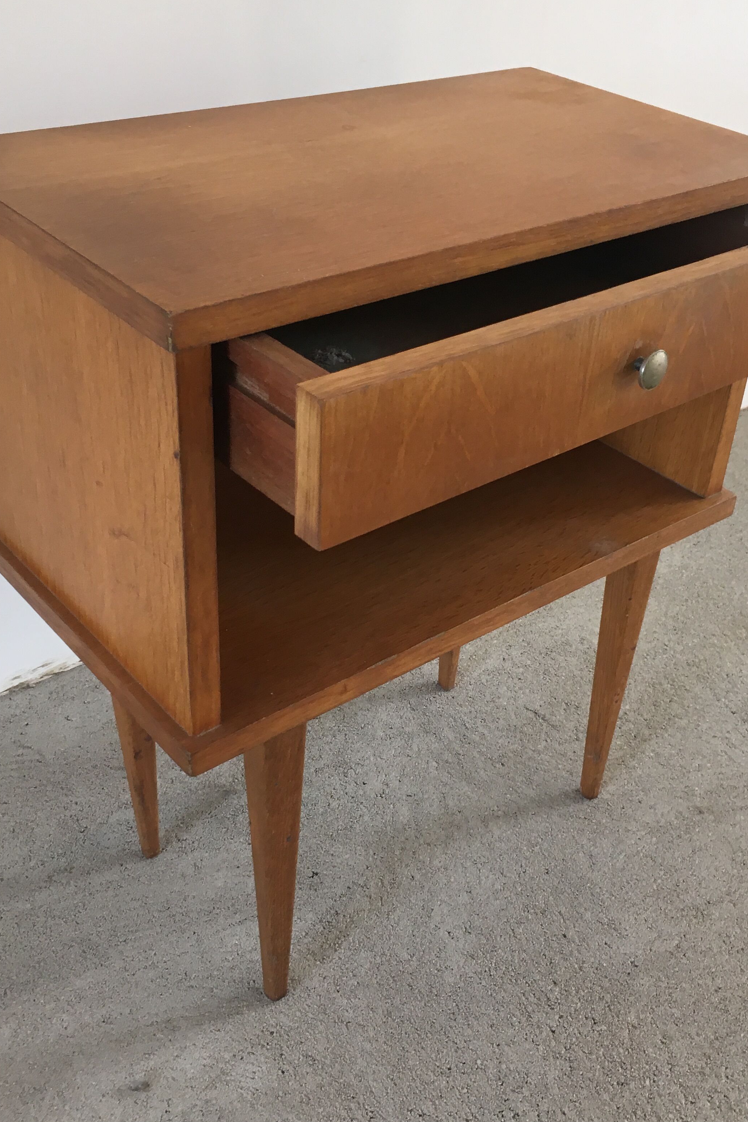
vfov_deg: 49.5
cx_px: 424
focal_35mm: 39
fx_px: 1215
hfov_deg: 34.2
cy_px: 534
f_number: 2.2
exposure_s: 1/33
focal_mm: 4.15
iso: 32
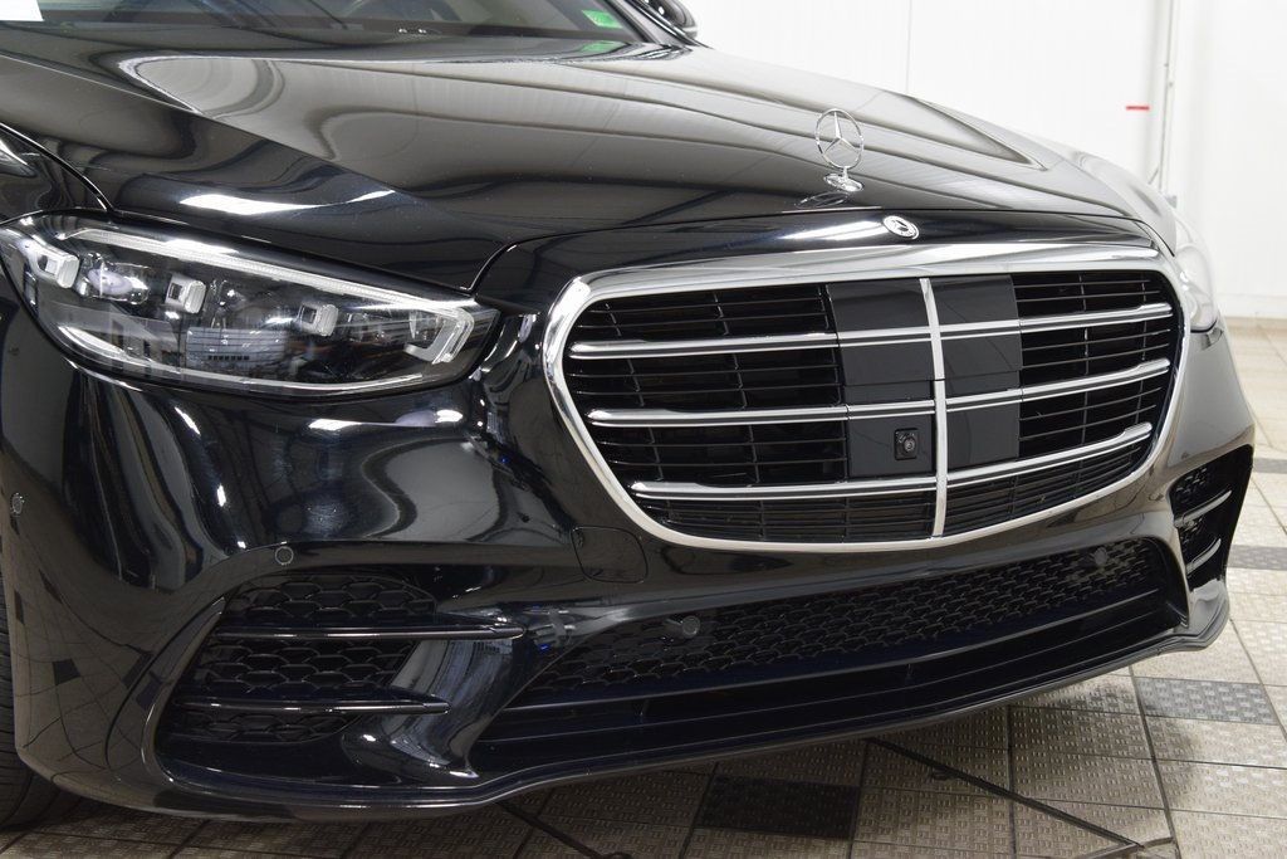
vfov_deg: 23.8
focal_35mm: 57
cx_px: 644
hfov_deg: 35.0
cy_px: 430
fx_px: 2038
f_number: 6.3
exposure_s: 1/15
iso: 900
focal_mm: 38
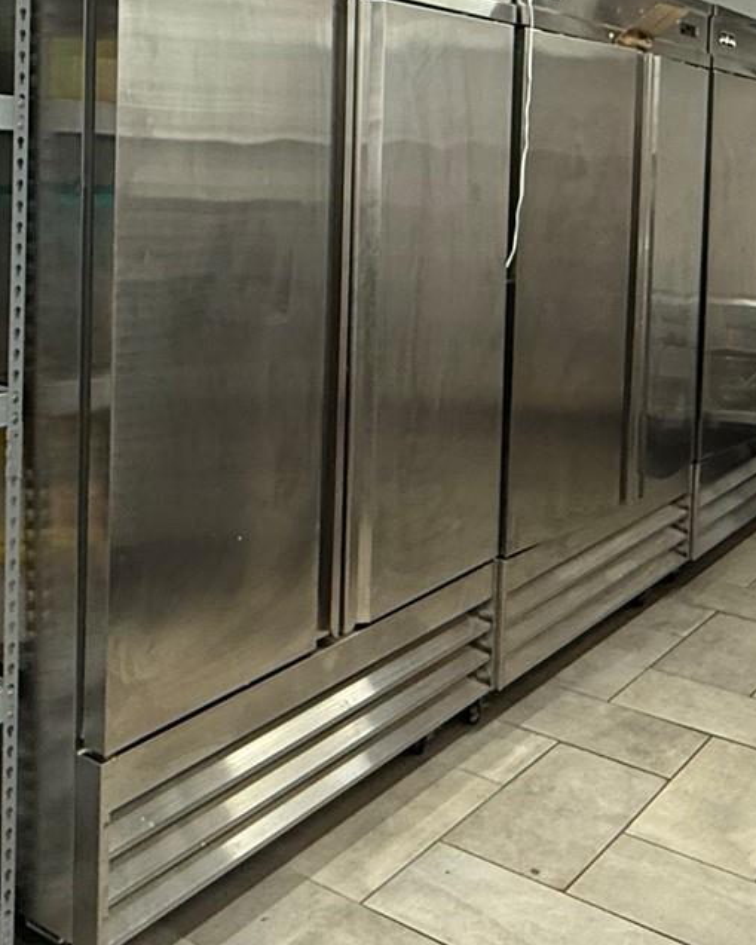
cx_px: 346
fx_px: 1230
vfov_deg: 40.5
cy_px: 208
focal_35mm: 44
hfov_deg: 34.1
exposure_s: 1/60
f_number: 2.2
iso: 400
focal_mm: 2.22
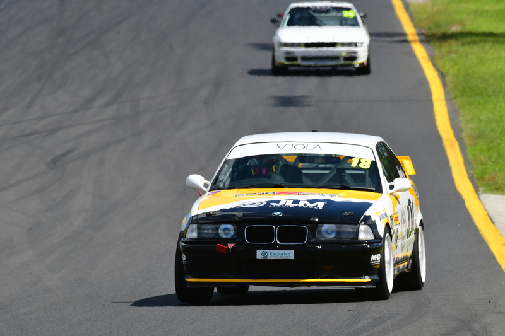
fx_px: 10518
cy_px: 168
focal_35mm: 750
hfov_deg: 2.8
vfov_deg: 1.8
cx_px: 252
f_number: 11
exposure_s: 1/500
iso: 320
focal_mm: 500
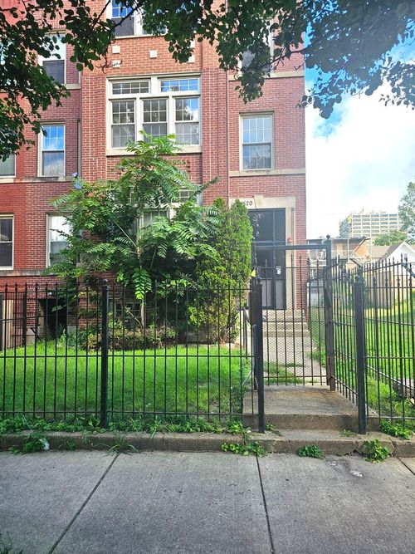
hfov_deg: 58.9
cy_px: 277
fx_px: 368
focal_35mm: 23
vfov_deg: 73.9
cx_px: 208
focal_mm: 6.3
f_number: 1.7
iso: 20
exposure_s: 1/382
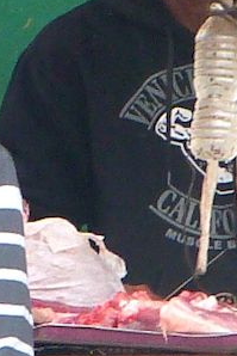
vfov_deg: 1.4
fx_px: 15041
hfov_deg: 0.9
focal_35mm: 1525
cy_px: 192
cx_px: 1
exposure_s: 1/100
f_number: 5.6
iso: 800
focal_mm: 69
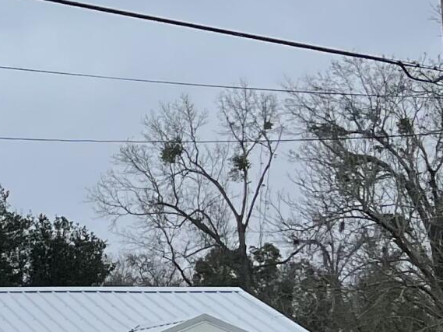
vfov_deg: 10.6
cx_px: -593
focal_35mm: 137
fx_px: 1754
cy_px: 397
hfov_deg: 11.9
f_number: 1.6
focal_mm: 4.2
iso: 32
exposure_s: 1/4292
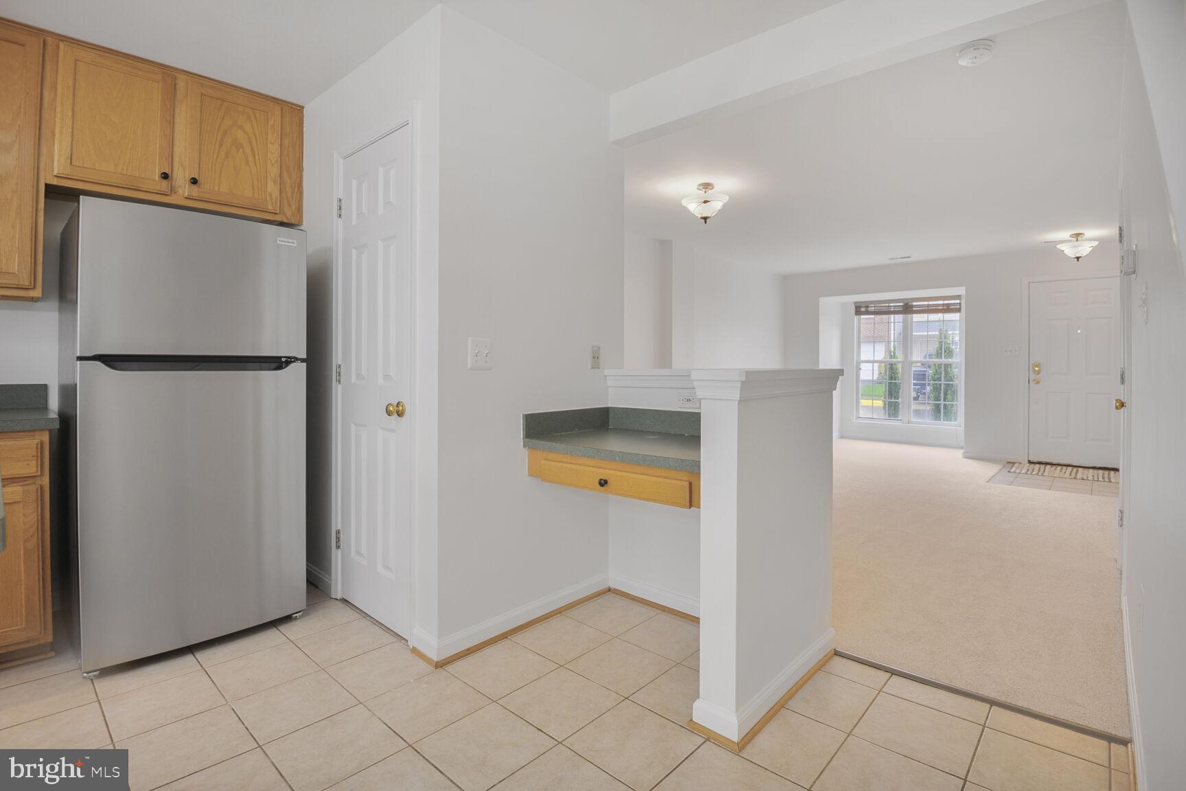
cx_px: 593
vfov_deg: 73.7
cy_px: 396
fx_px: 527
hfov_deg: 96.7
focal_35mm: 16
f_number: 7.1
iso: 200
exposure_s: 1/6
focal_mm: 16
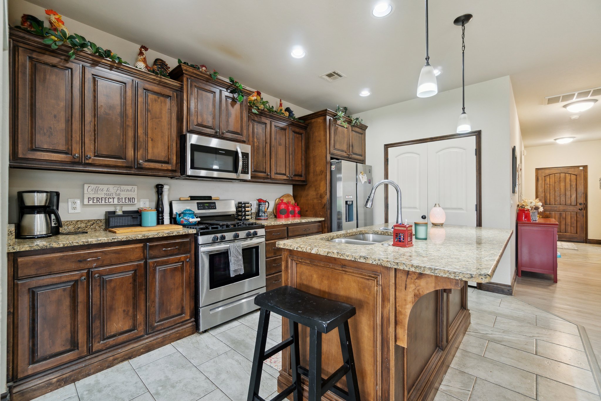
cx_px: 300
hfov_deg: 100.4
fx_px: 250
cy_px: 200
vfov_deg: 77.3
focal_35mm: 15
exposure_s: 1/13
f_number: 6.3
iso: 200
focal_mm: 10
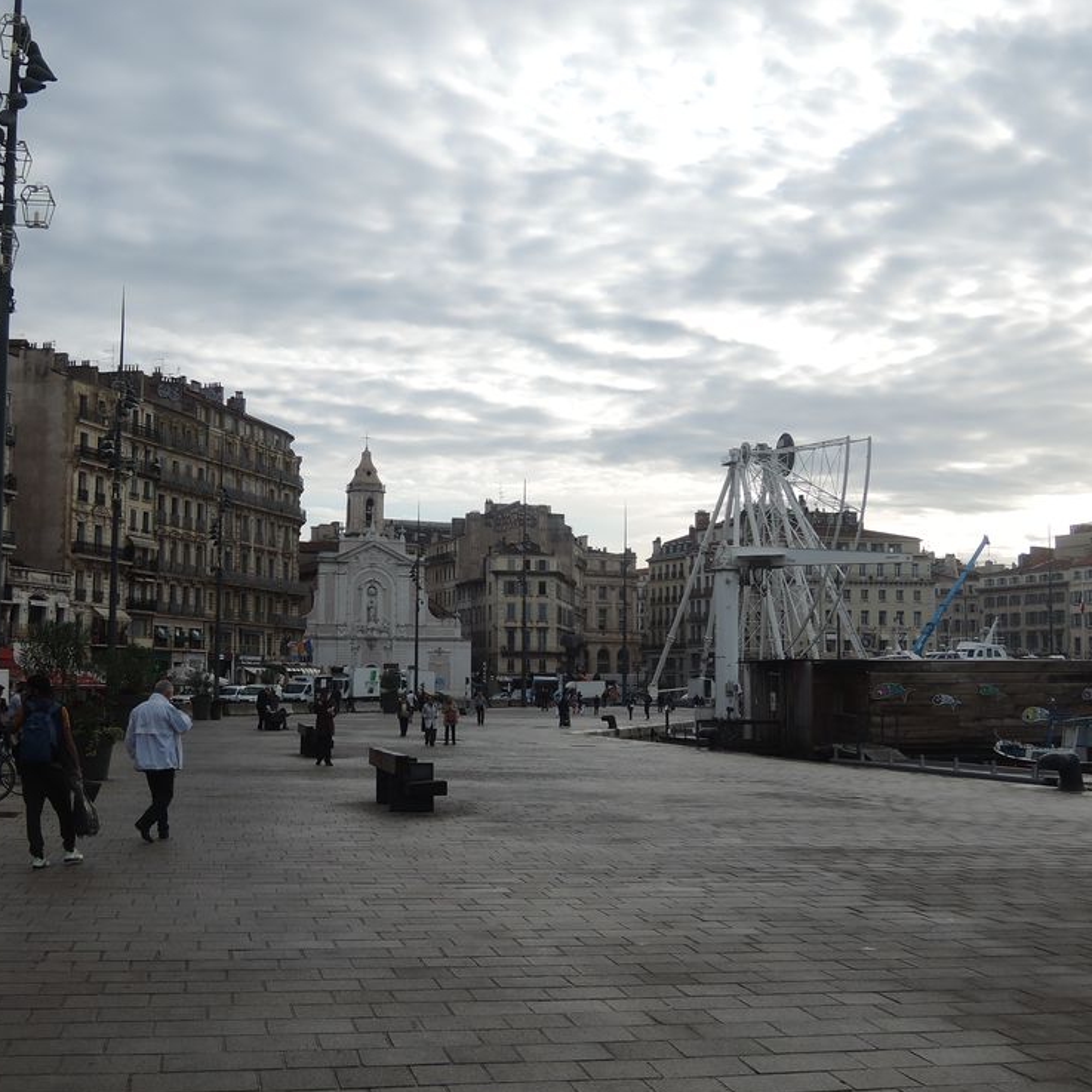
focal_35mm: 42
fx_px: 1499
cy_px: 551
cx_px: 530
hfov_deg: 40.0
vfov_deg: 40.0
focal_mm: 7.5
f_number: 3.5
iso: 80
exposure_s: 1/125
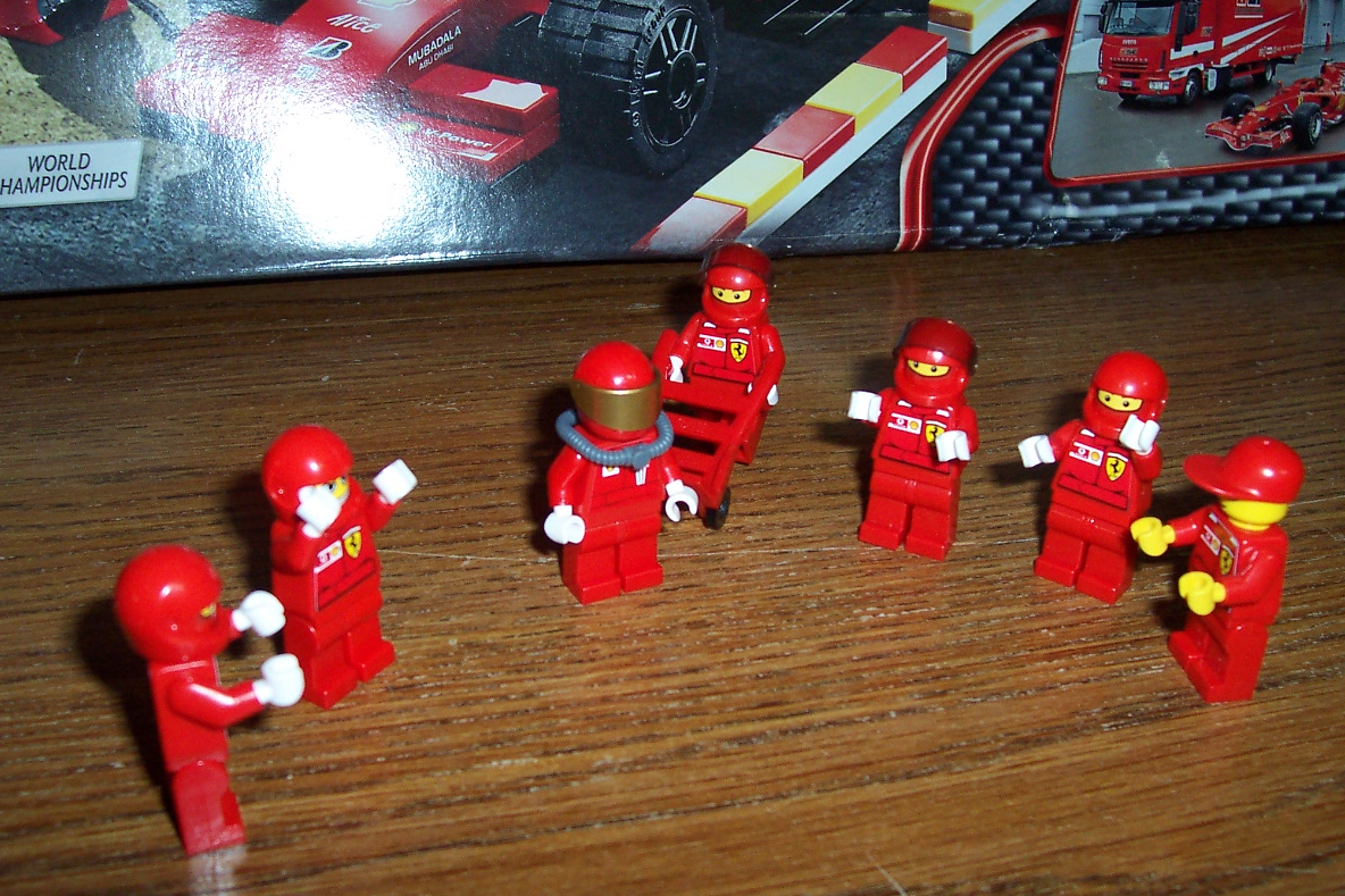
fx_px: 1457
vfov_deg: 34.2
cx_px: 669
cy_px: 485
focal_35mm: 39
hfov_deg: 49.6
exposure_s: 1/60
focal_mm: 5.6
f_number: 2.8
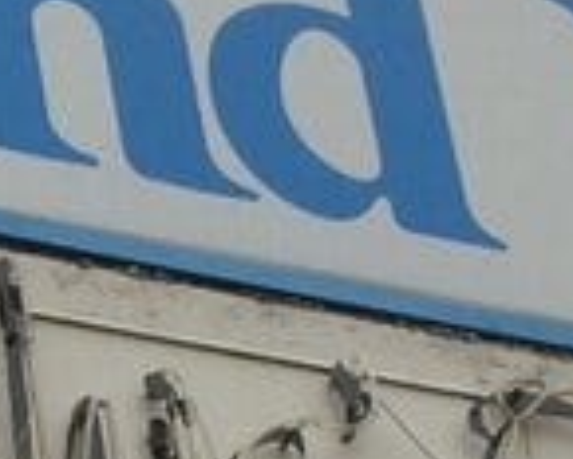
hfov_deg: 7.8
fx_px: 4104
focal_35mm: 242
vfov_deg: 6.3
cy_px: 653
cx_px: -308
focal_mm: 4.12
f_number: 2.2
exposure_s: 1/2933
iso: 40
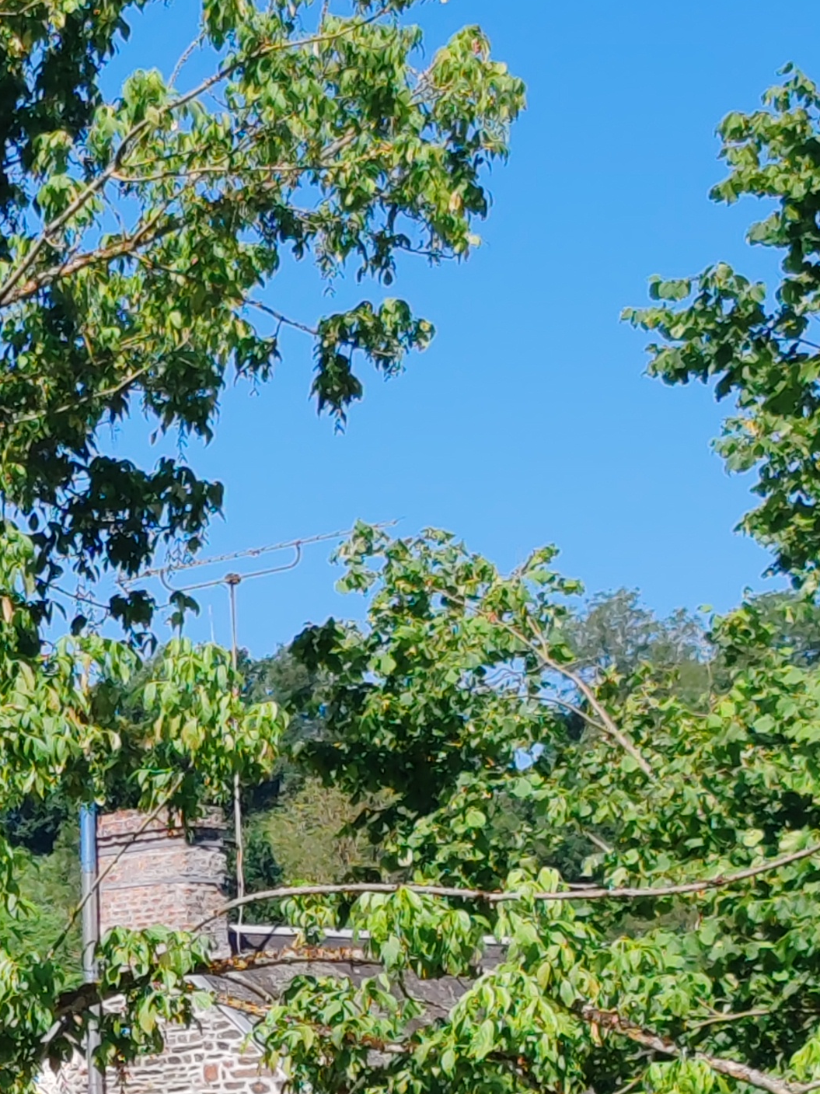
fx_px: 5749
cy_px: 1309
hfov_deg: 8.0
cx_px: -268
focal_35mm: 182
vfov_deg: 10.7
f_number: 1.9
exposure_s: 1/550
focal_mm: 6.12
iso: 50
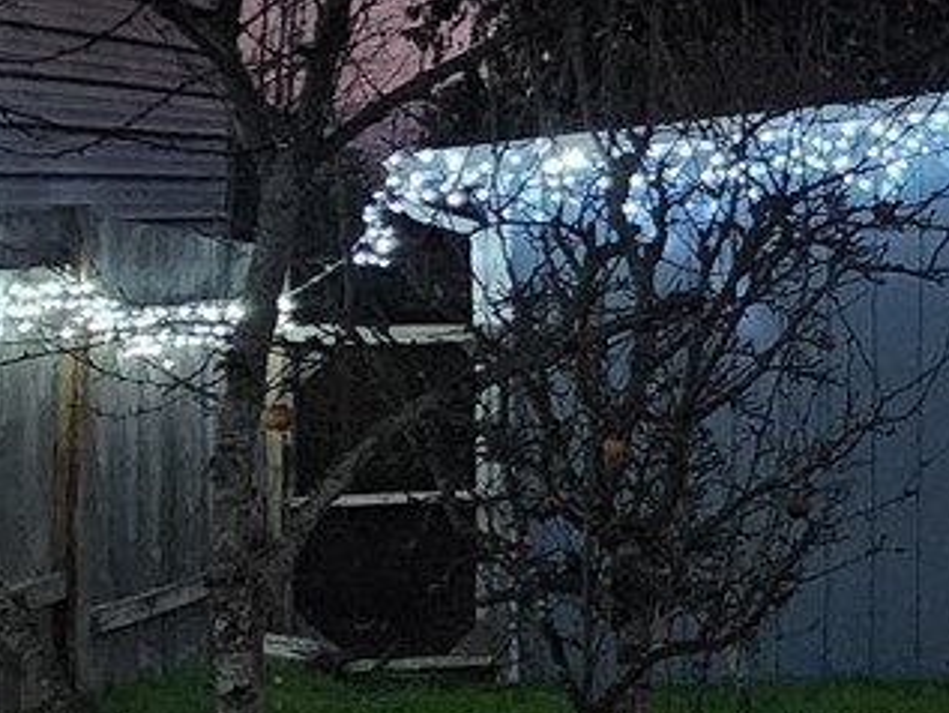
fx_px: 3181
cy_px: 87
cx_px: 1859
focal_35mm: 116
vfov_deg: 12.7
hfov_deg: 14.3
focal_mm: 6.4
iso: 1250
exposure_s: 1/24
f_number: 1.8
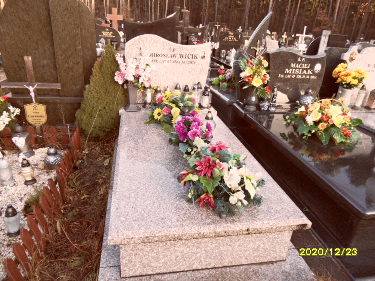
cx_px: 188
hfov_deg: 71.6
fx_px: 260
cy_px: 140
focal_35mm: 24
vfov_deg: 56.8
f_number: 3.2
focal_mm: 3.9
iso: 100
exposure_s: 1/90
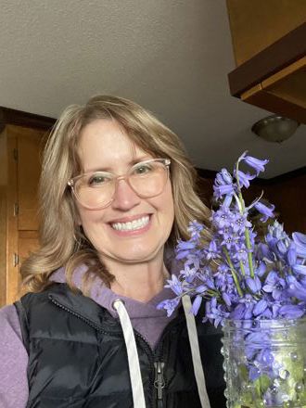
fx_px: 354
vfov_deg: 60.0
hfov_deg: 46.8
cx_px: 153
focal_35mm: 30
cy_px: 204
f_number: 2.2
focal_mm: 2.71
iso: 250
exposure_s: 1/60
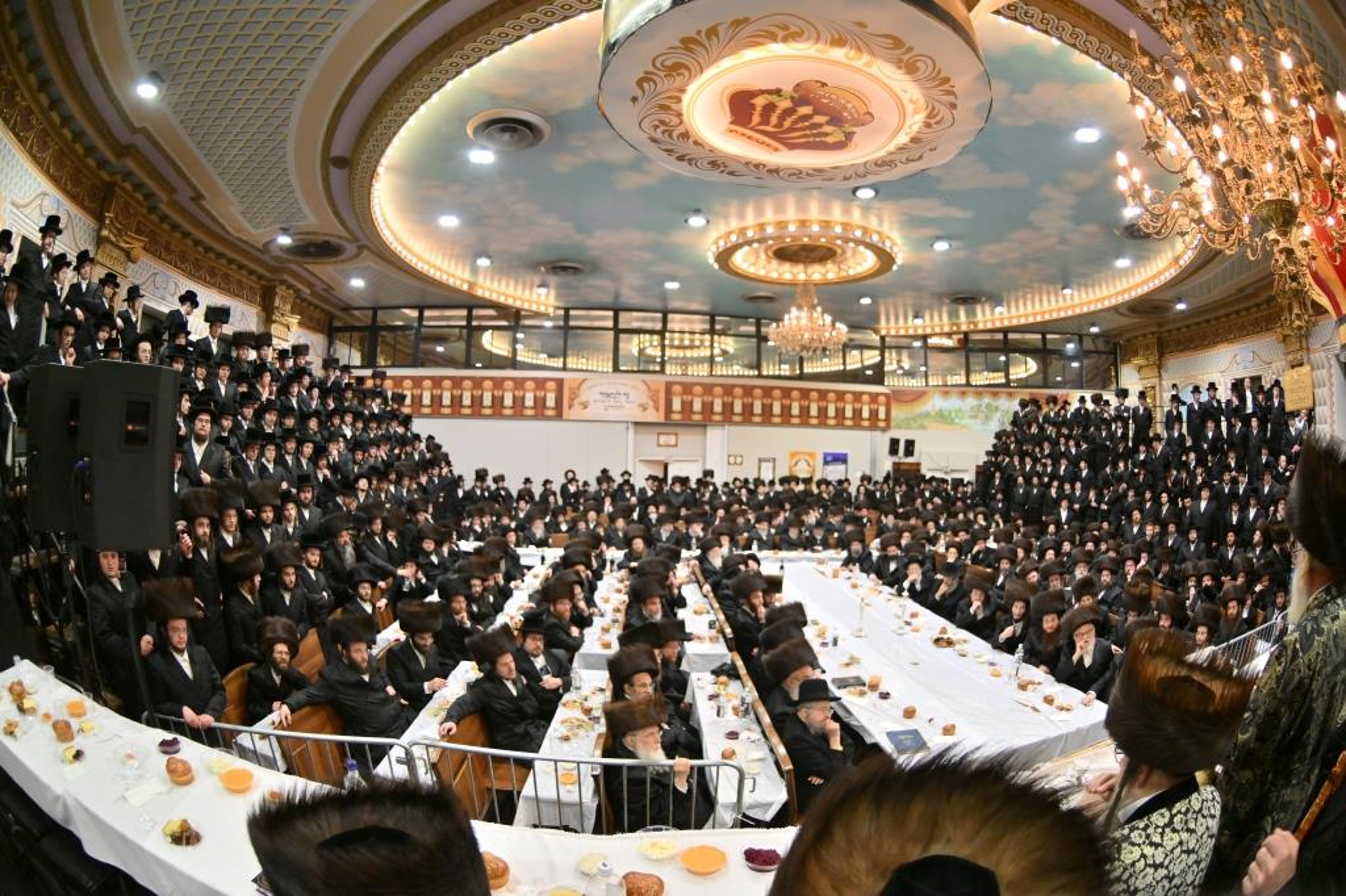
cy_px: 448
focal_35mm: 15
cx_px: 673
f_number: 4
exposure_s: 1/320
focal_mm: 10.5
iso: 320
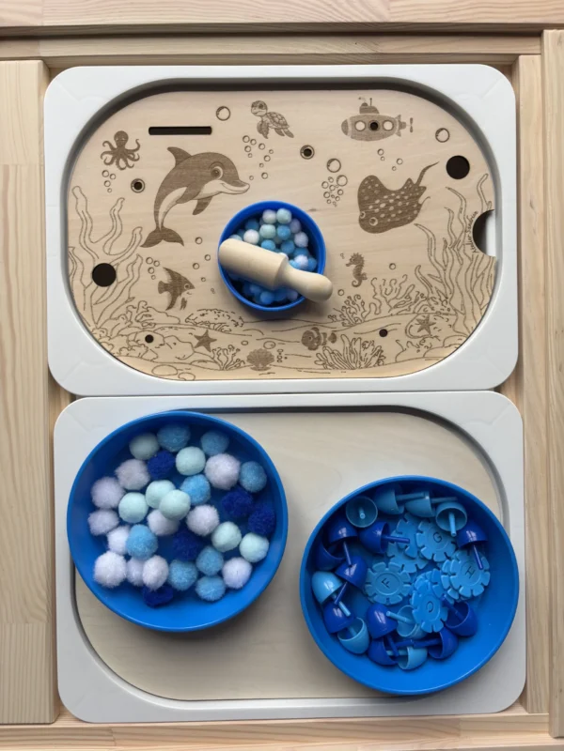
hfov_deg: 53.1
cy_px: 376
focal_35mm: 26
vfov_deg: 67.3
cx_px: 282
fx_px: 565
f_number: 1.6
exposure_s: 1/121
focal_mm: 5.96
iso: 64
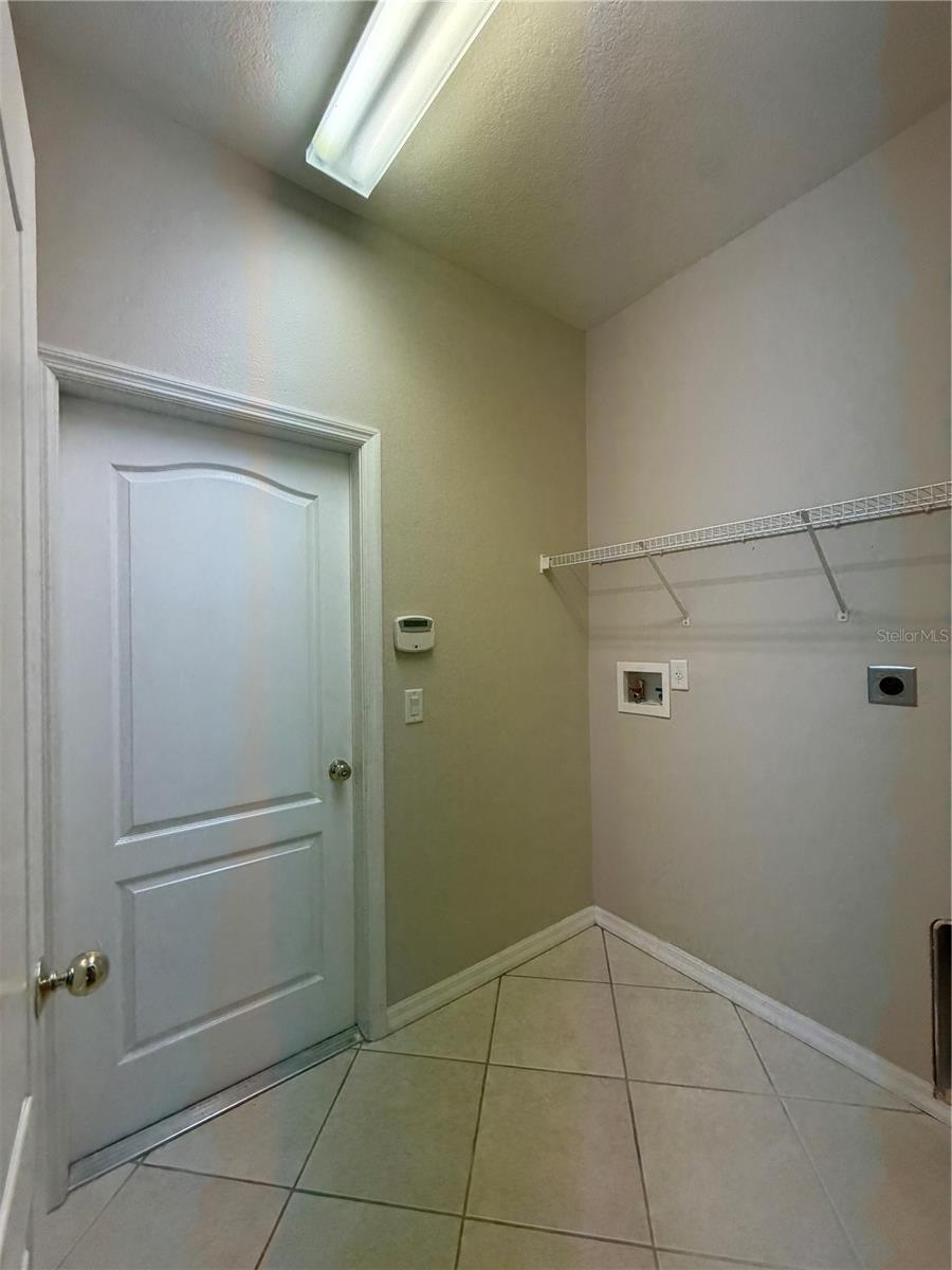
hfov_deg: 85.7
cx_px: 476
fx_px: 513
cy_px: 635
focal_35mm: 14
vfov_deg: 102.1
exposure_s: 1/120
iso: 200
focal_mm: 2.22
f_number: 2.2
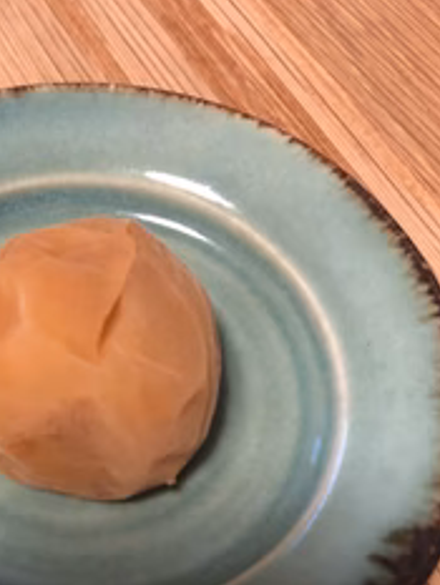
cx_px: 80
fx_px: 813
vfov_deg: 38.9
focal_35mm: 48
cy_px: 414
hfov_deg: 29.5
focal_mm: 4
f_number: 1.8
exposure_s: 1/14
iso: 100
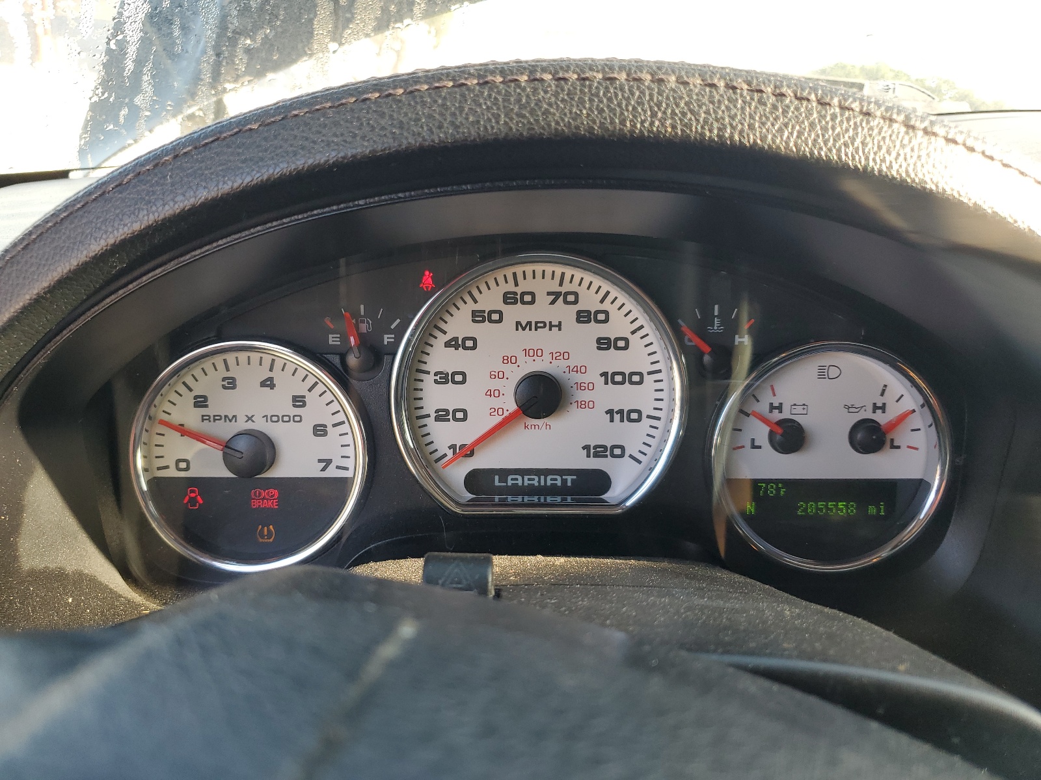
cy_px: 390
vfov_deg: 53.1
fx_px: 782
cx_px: 520
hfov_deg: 67.3
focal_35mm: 26
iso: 50
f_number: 1.5
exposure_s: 1/192
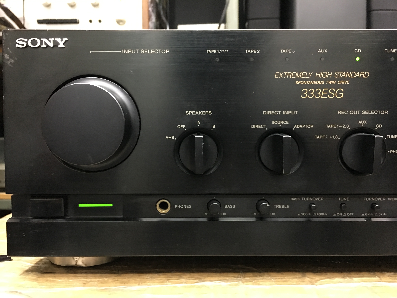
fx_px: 333
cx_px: 198
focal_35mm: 29
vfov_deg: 48.2
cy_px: 149
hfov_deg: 61.7
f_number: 2.2
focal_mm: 4.15
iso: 100
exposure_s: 1/4
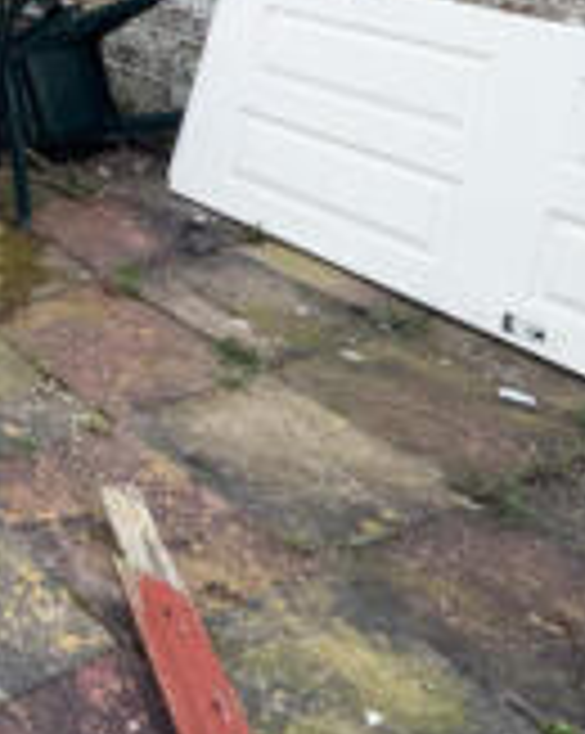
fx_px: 1062
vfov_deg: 30.6
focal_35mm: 49
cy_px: -200
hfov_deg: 22.5
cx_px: -385
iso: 40
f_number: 2.2
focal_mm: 2.22
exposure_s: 1/300
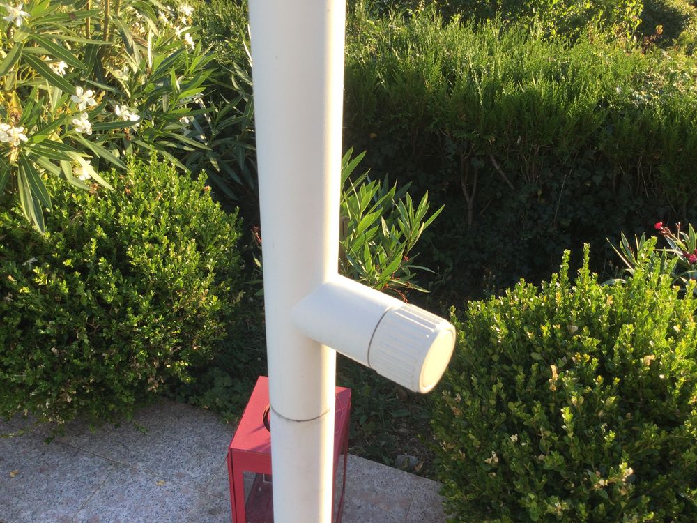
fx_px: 624
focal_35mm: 31
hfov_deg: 58.4
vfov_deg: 45.4
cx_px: 348
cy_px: 262
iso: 25
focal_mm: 3.3
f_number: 2.4
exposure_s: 1/162
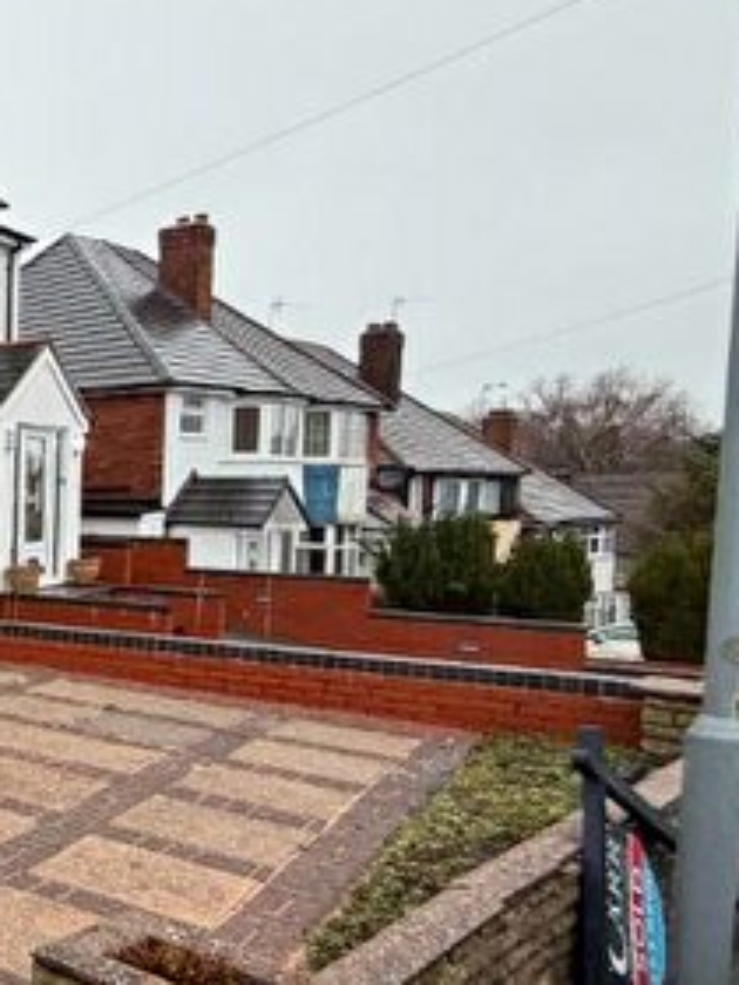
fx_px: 996
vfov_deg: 52.5
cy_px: 544
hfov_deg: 25.2
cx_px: -472
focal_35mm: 35
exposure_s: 1/121
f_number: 2.2
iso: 125
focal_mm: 2.22
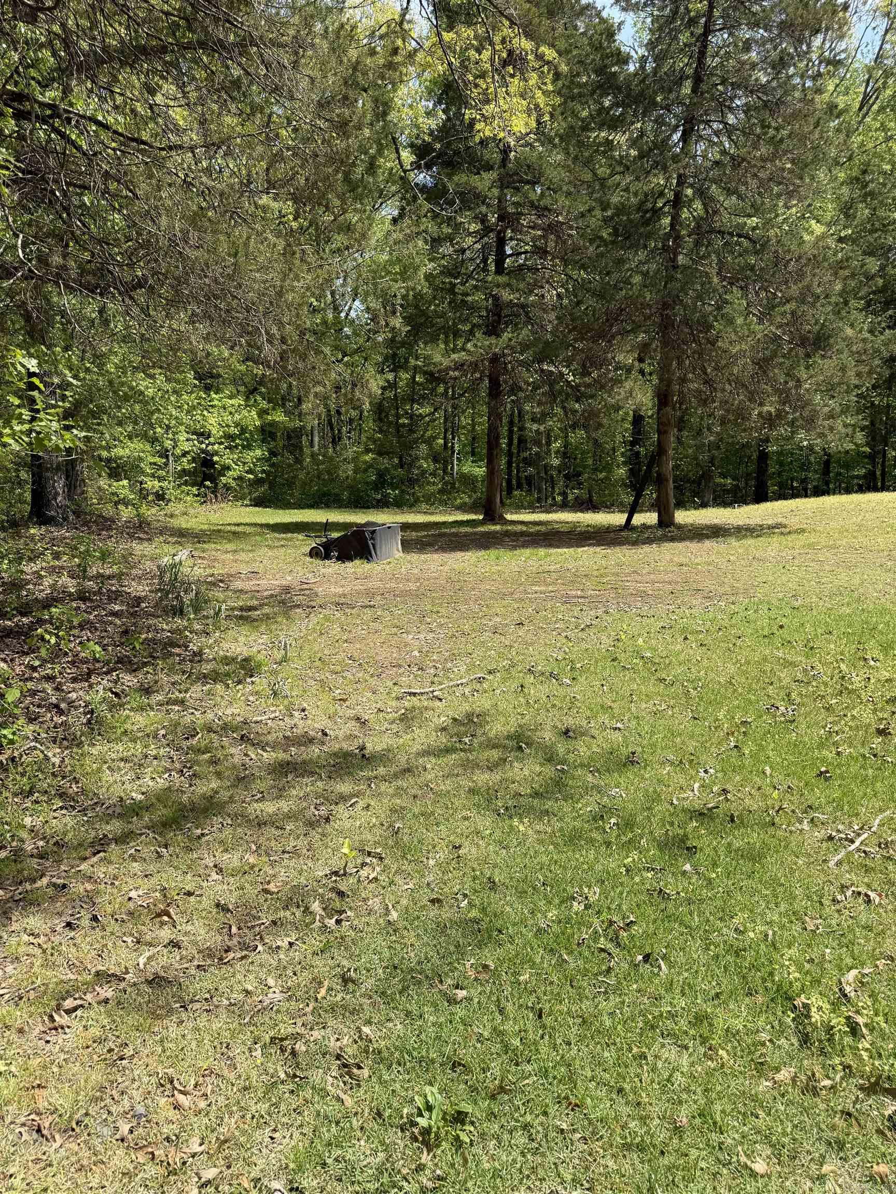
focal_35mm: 24
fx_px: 828
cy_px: 597
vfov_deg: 71.6
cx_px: 448
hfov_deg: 56.8
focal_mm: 6.76
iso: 80
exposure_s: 1/2169
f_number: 1.78
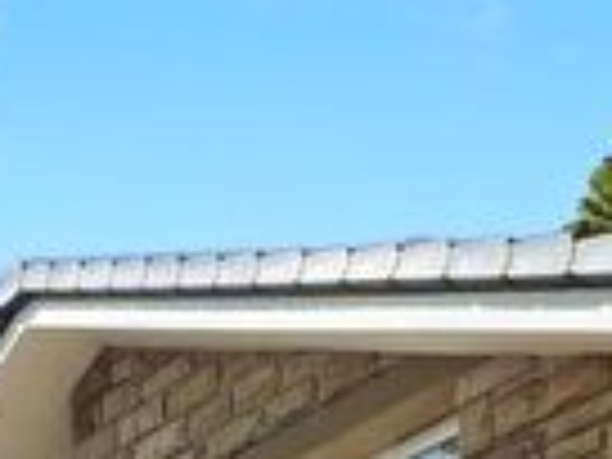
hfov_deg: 28.3
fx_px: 1185
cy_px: 632
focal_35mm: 67
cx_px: 502
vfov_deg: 19.8
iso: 32
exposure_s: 1/1292
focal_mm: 1.57
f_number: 1.8
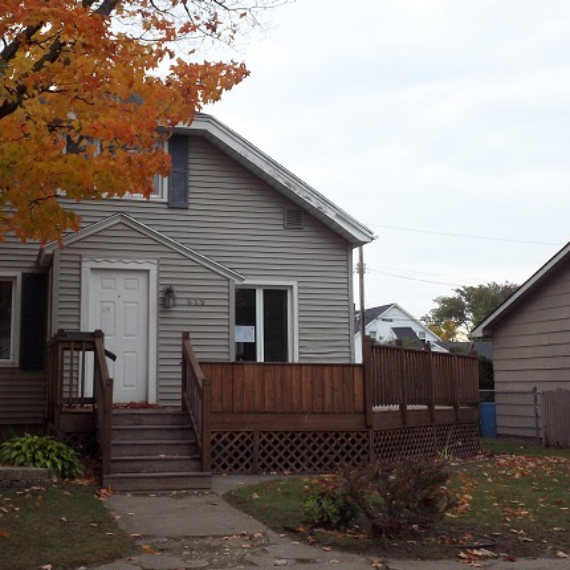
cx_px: 184
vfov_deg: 34.0
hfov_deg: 33.7
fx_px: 931
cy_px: 257
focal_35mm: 50
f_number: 4.5
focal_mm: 6.3
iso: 160
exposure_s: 1/200
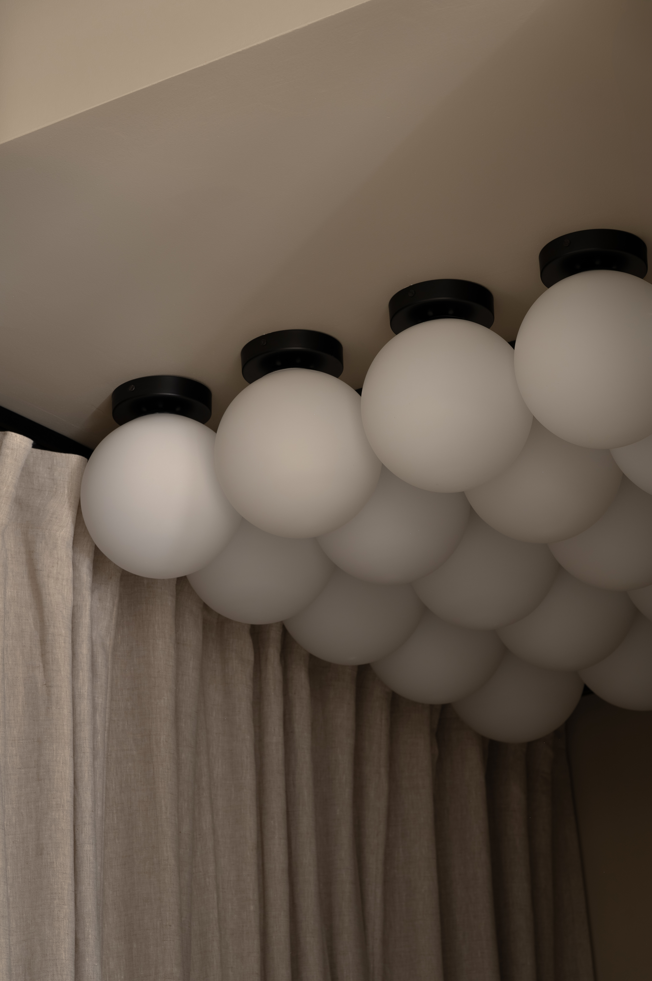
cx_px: 326
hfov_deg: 11.4
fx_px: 3264
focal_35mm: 120
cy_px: 490
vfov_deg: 17.1
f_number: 10
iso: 400
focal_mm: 120
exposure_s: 1/1.25
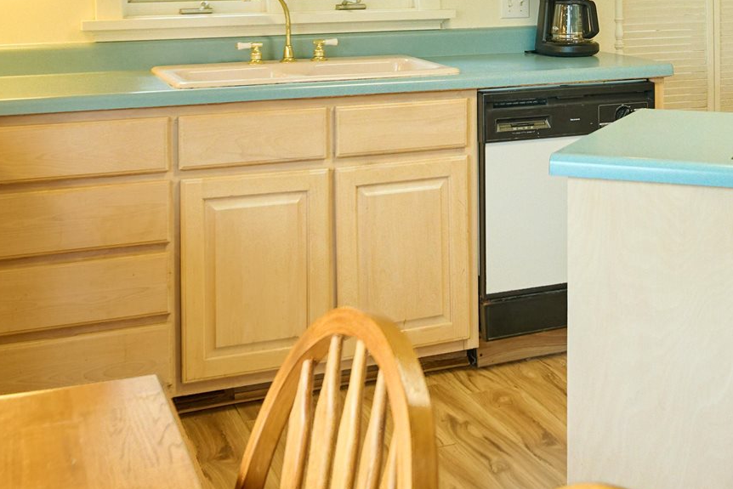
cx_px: 561
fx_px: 1161
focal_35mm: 57
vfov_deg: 22.7
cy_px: -18
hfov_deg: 34.2
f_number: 3.5
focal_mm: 16
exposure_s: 1/1600
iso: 2000
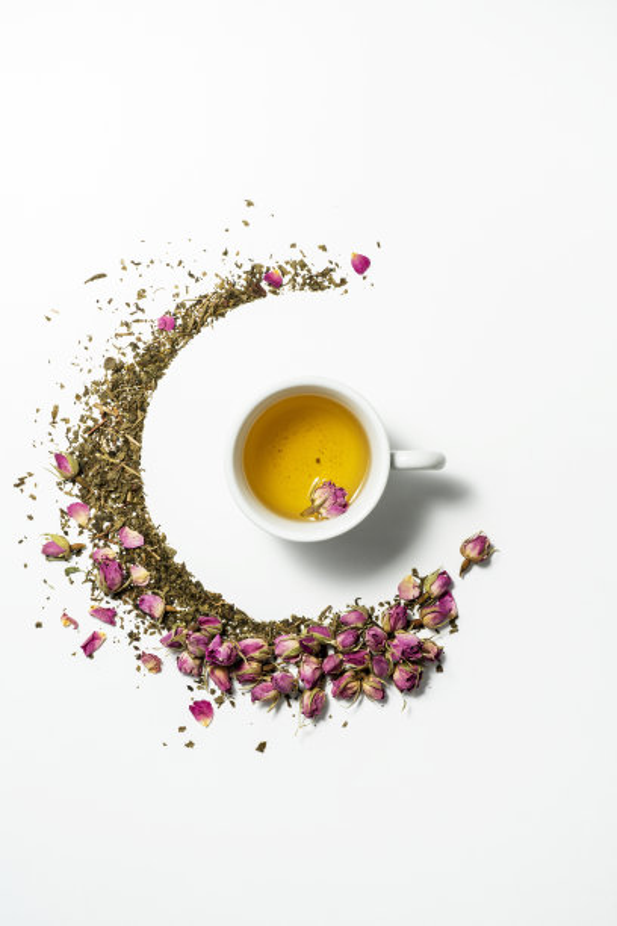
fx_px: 2314
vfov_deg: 22.6
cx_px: 308
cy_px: 463
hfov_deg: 15.2
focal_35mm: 90
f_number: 22
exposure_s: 1/100
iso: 100
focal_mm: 90
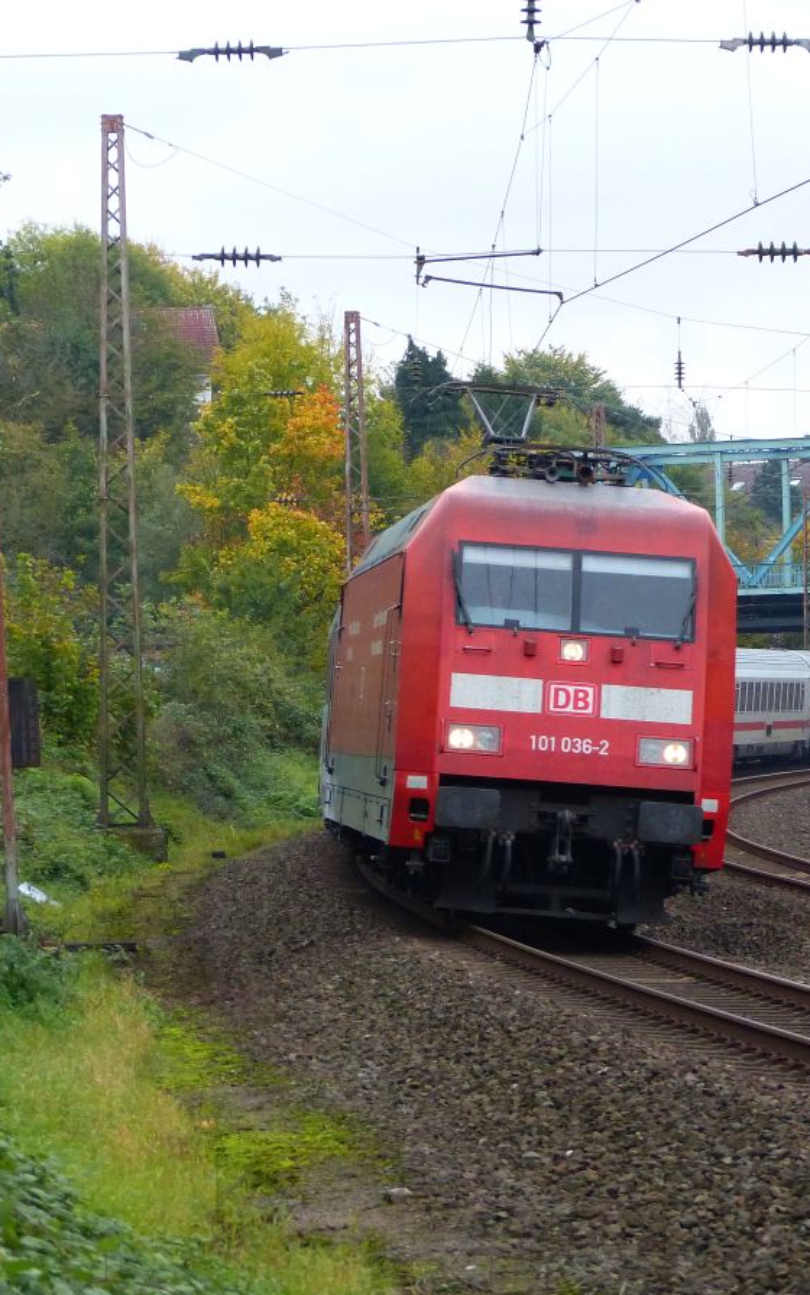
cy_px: 649
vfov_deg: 11.3
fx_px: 6570
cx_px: 716
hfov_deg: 7.0
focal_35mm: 186
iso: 400
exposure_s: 1/500
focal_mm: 23.5
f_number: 2.8
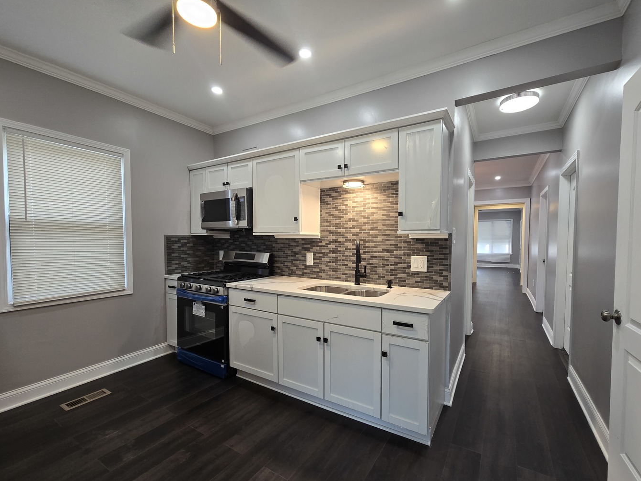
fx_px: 259
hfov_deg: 102.0
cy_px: 253
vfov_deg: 85.6
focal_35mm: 14
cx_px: 337
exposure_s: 1/60
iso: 125
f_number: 2.2
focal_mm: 2.2
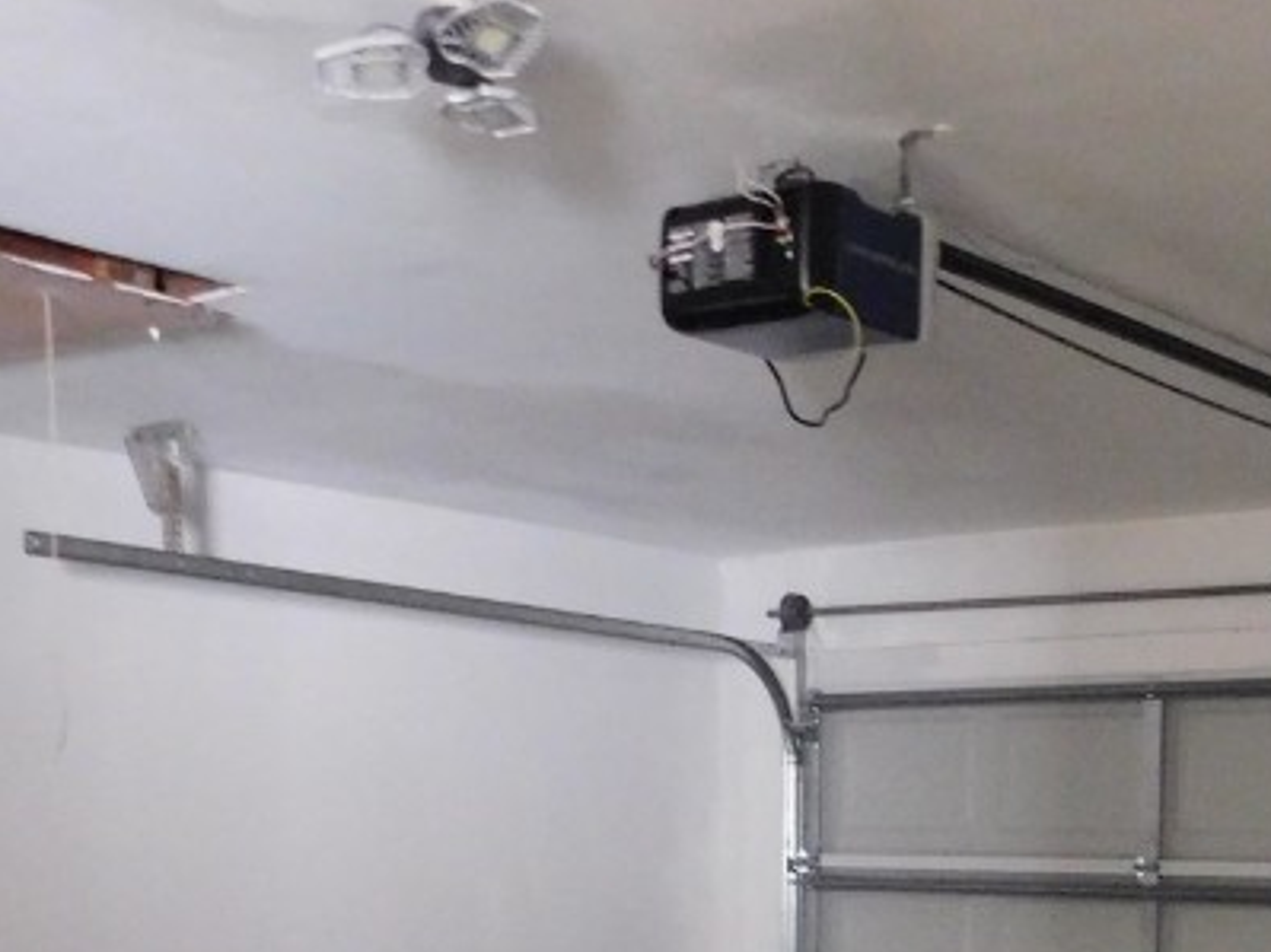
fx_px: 2166
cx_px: 959
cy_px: 1041
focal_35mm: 59
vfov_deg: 23.3
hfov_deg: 32.1
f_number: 3
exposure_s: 1
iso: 900
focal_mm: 4
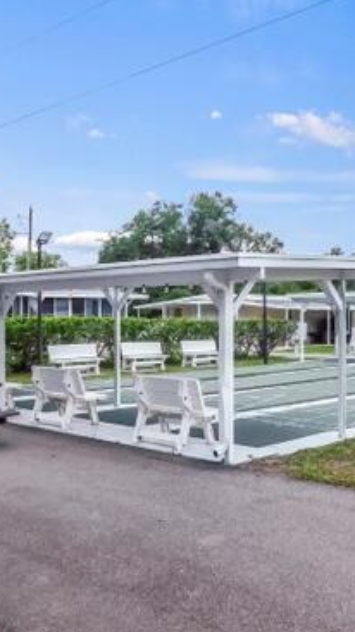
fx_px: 687
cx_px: 245
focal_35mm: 41
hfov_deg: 28.7
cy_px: 313
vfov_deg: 49.4
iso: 125
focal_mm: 4
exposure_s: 1/1000
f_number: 3
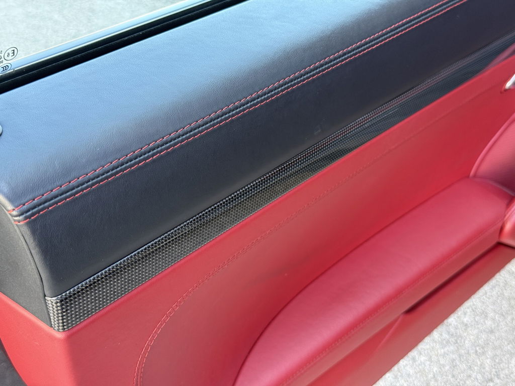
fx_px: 714
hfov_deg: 39.7
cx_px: 258
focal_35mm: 48
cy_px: 193
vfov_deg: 30.3
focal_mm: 6.76
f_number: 1.78
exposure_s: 1/121
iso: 80
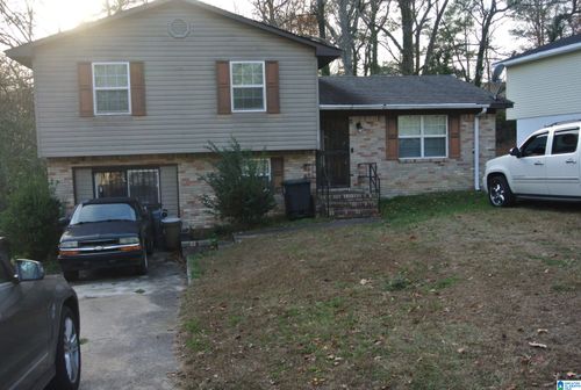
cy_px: 195
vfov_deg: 39.1
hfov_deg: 55.7
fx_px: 550
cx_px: 290
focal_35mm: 34
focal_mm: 12.7
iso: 100
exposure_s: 1/160
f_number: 3.8
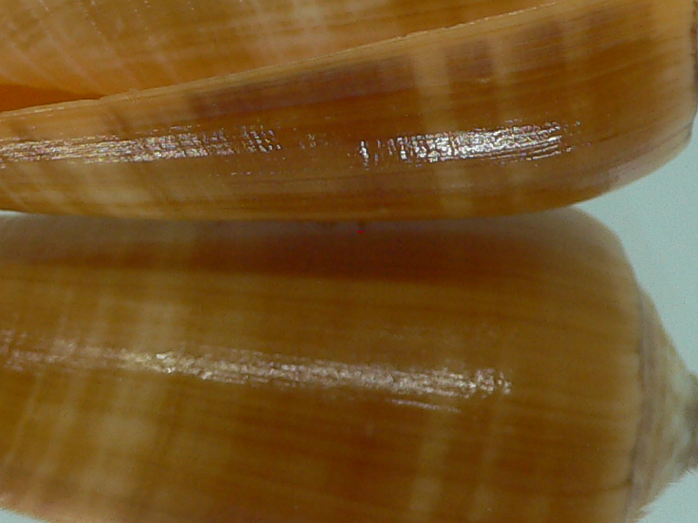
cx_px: 254
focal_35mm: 96
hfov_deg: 20.4
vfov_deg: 15.3
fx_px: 1935
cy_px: 90
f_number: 2.8
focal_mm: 4.6
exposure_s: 1/60
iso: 80
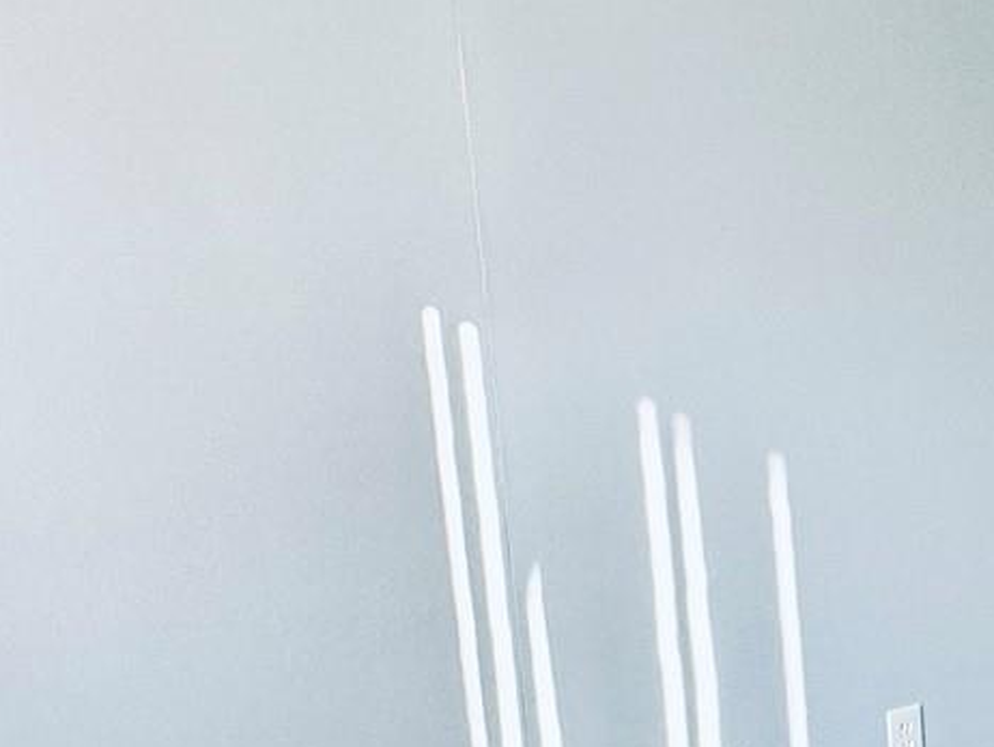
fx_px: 1781
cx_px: 1375
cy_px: 517
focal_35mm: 62
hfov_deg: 25.6
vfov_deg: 23.5
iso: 100
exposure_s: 1/120
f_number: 2.2
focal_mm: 2.22
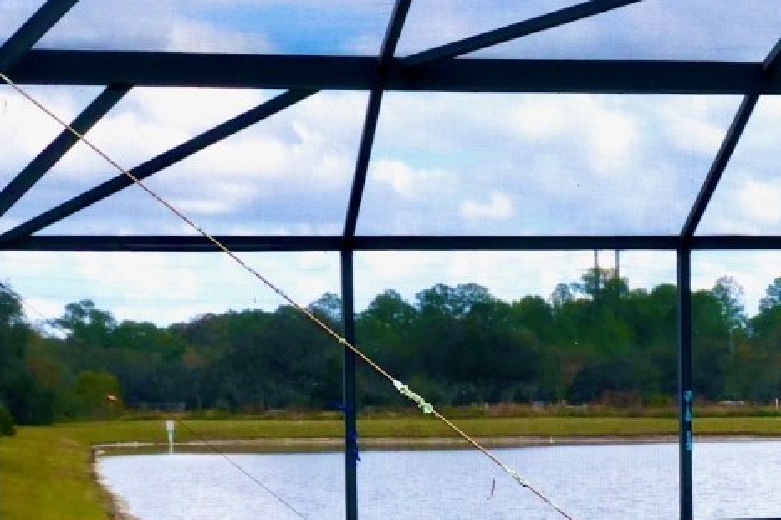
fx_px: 2819
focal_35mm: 130
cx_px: 821
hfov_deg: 15.4
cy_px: 620
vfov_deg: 10.4
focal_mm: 6.6
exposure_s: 1/151
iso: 20
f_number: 2.8
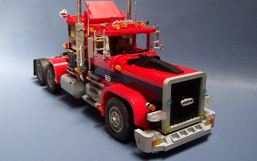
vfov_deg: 31.9
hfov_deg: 49.3
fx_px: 280
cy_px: 70
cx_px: 128
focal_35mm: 40
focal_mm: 5.6
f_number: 2.8
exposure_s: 1/180
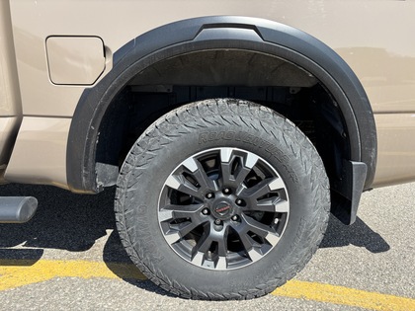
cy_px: 156
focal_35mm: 26
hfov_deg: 67.3
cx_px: 208
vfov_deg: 53.1
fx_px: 312
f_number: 1.6
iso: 50
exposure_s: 1/1381
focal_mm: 5.96
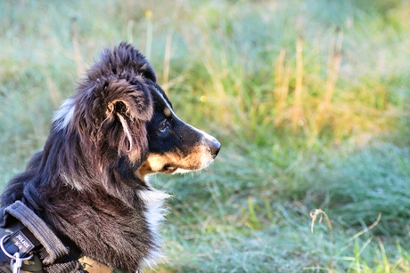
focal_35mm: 135
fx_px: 1538
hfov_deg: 15.2
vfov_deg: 10.2
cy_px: 136
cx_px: 205
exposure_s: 1/400
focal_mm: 90
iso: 800
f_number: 5
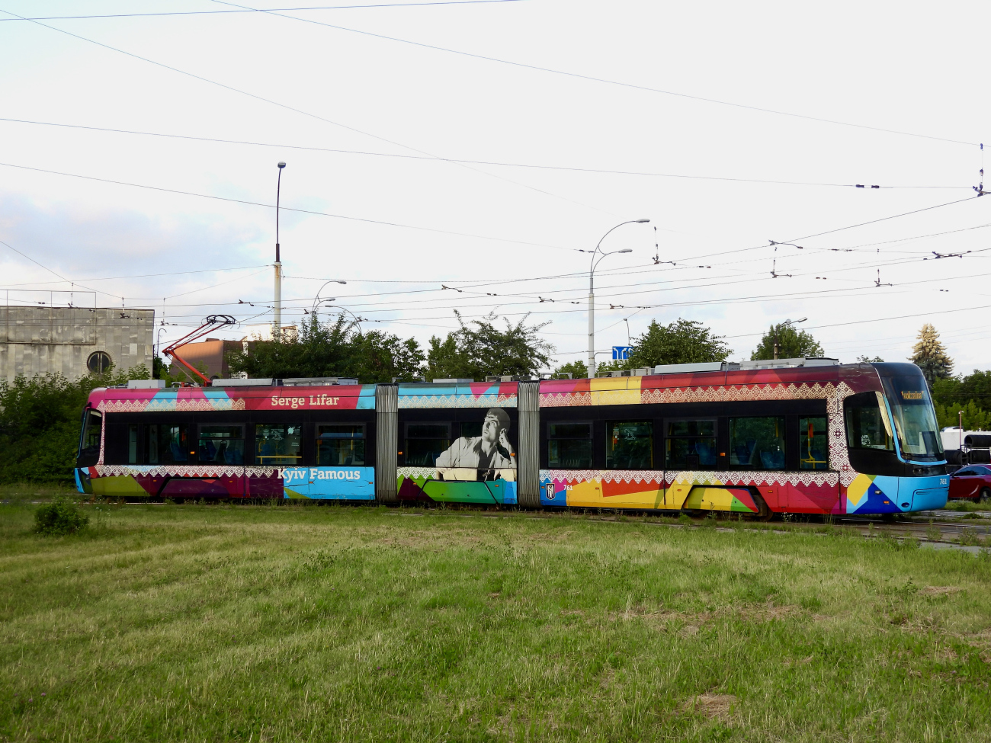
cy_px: 372
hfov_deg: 38.2
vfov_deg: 29.1
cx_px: 496
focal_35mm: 50
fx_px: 1431
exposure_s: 1/80
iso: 100
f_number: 3.5
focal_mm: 8.9
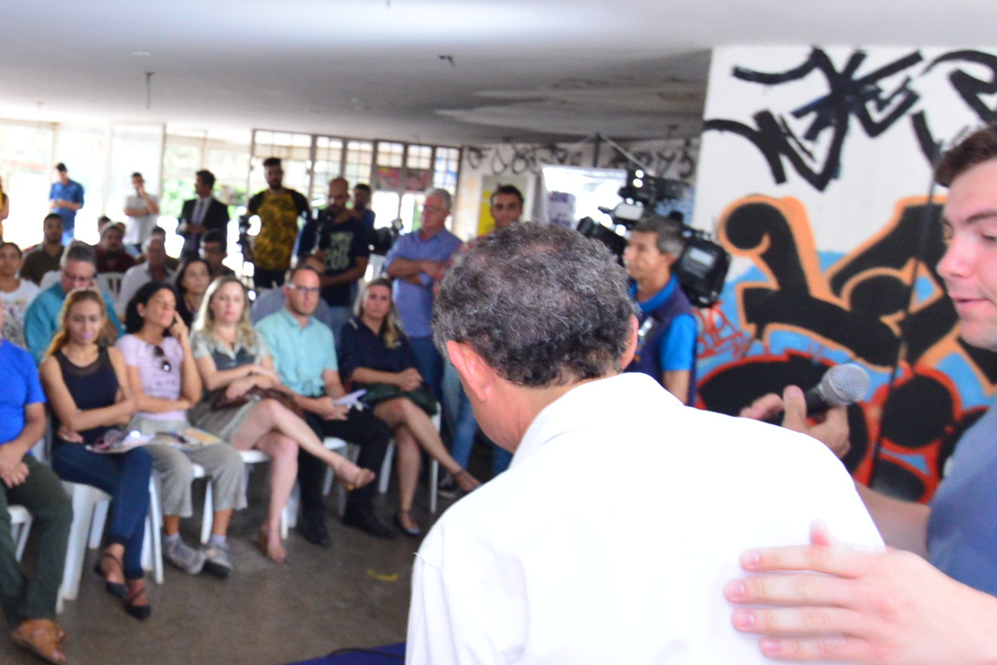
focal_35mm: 37
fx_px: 1025
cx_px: 181
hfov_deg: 48.5
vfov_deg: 35.9
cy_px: 310
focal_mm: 16
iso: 2500
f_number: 4
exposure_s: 1/60
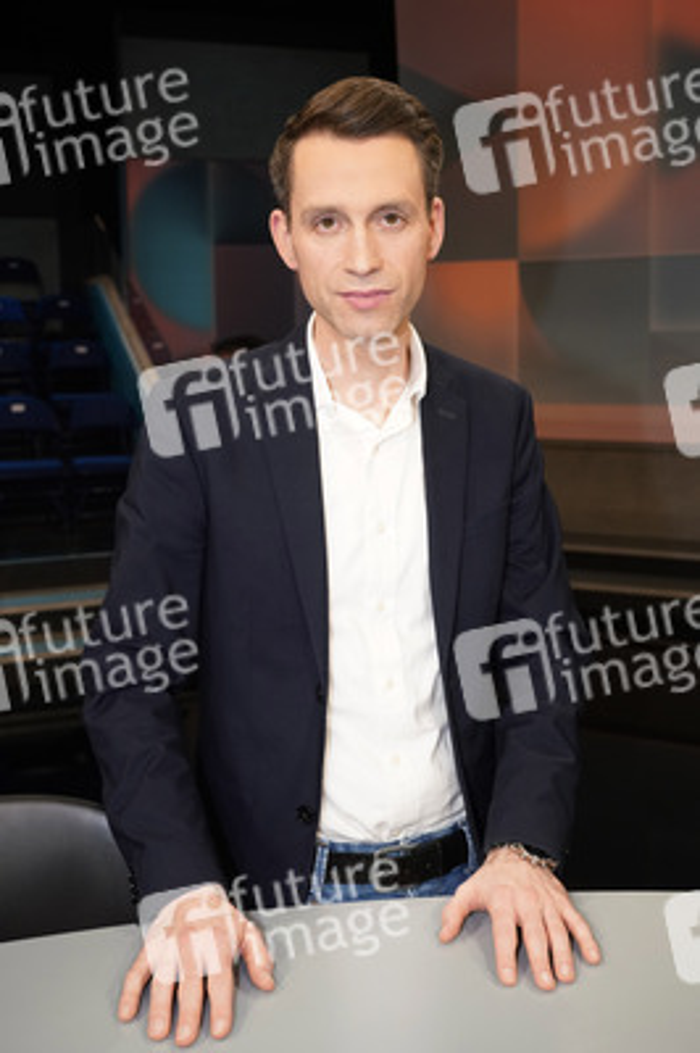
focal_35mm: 35
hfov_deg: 37.8
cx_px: 350
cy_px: 526
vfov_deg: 54.5
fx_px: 1023
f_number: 5.6
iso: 2000
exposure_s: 1/125
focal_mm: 35
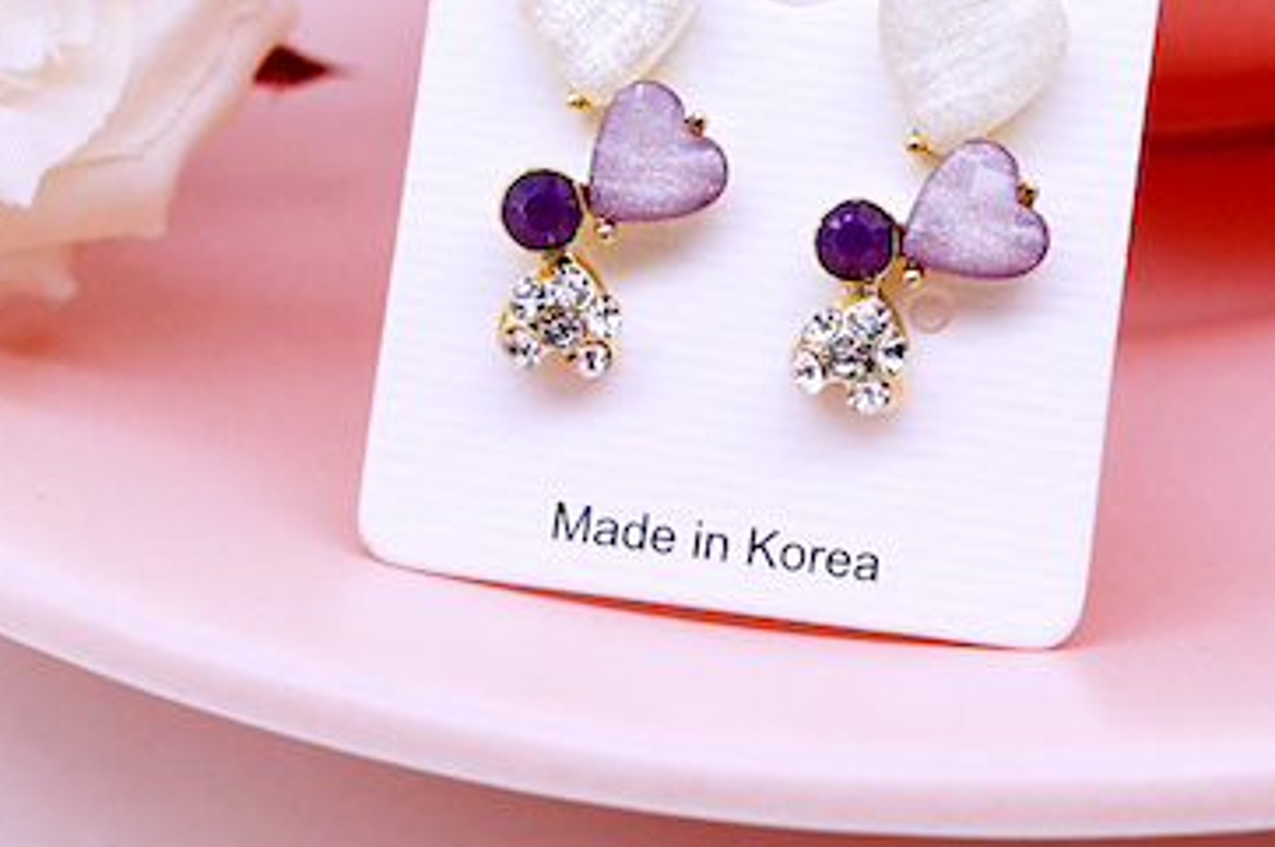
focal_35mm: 171
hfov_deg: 12.0
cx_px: 846
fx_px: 6049
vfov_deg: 8.0
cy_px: 204
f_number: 8
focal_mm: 55
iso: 800
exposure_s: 1/250
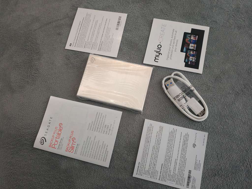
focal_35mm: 32
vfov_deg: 44.2
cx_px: 126
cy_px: 94
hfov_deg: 56.8
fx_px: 233
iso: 182
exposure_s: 1/33
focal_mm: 4.5
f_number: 2
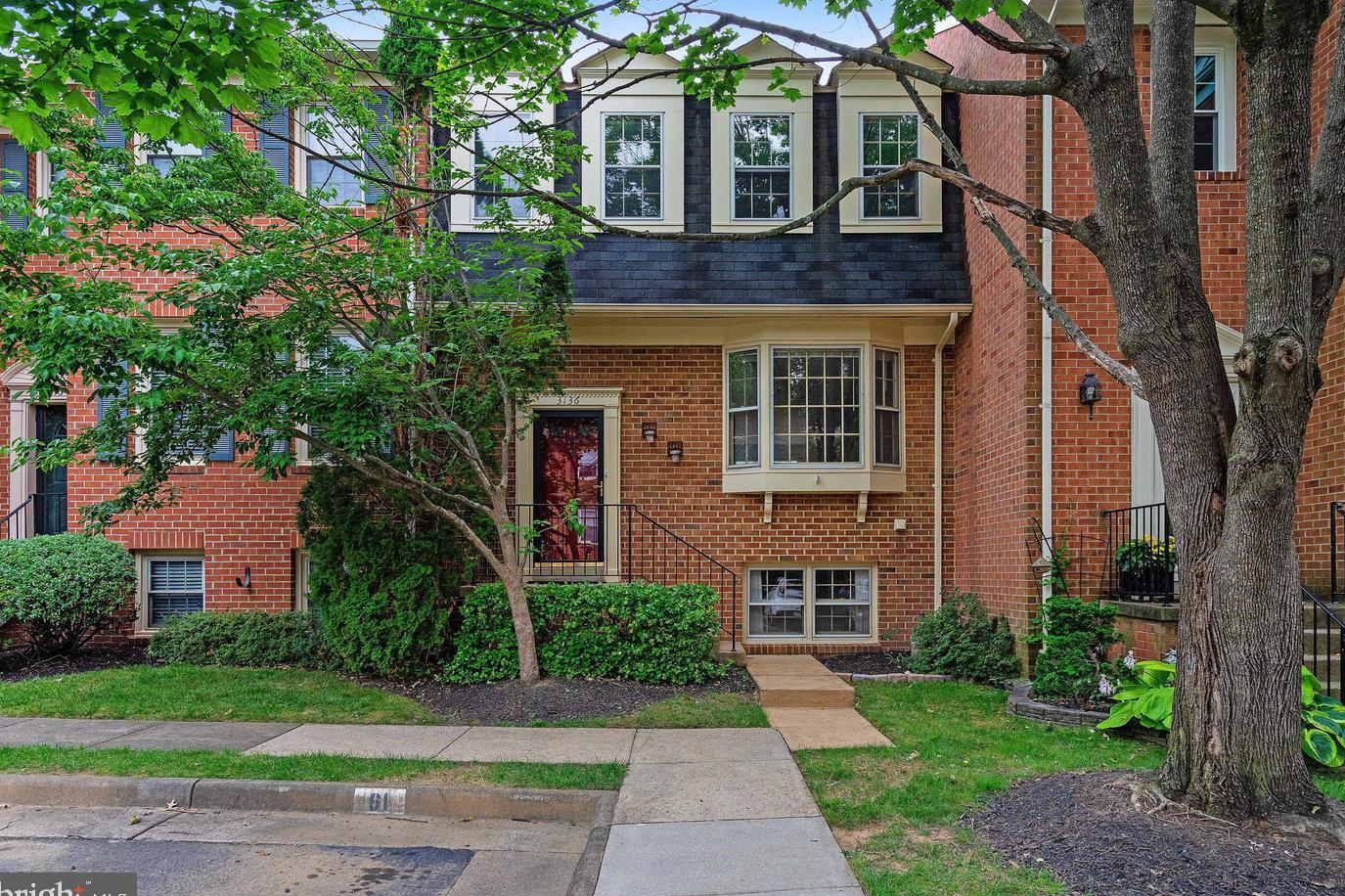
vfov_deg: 57.2
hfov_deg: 78.6
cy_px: 453
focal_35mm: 22
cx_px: 689
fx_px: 822
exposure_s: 1/125
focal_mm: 21
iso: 800
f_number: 8
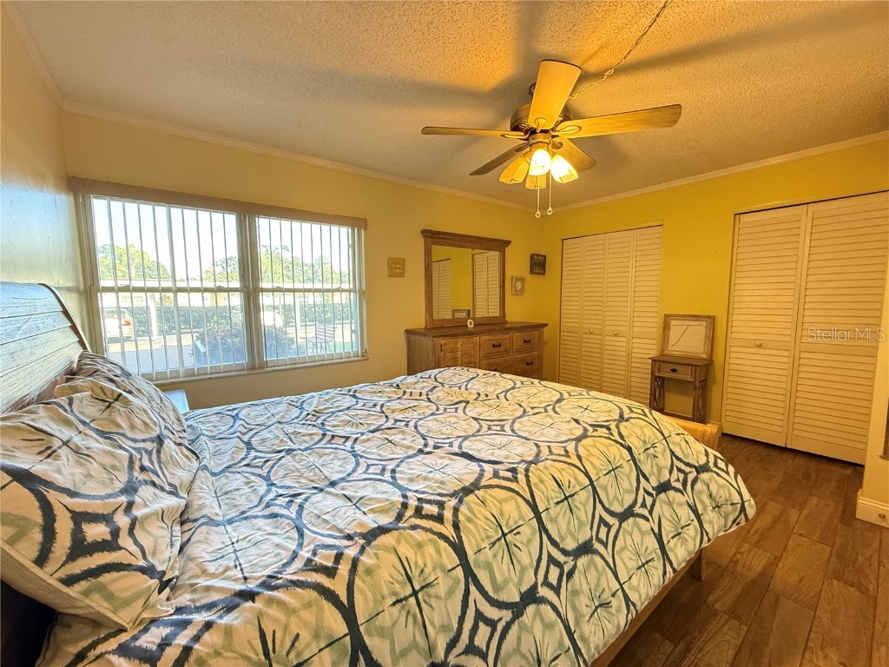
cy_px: 334
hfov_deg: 102.1
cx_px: 444
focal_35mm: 14
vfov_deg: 85.7
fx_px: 360
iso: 500
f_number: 2.2
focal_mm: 2.22
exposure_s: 1/60
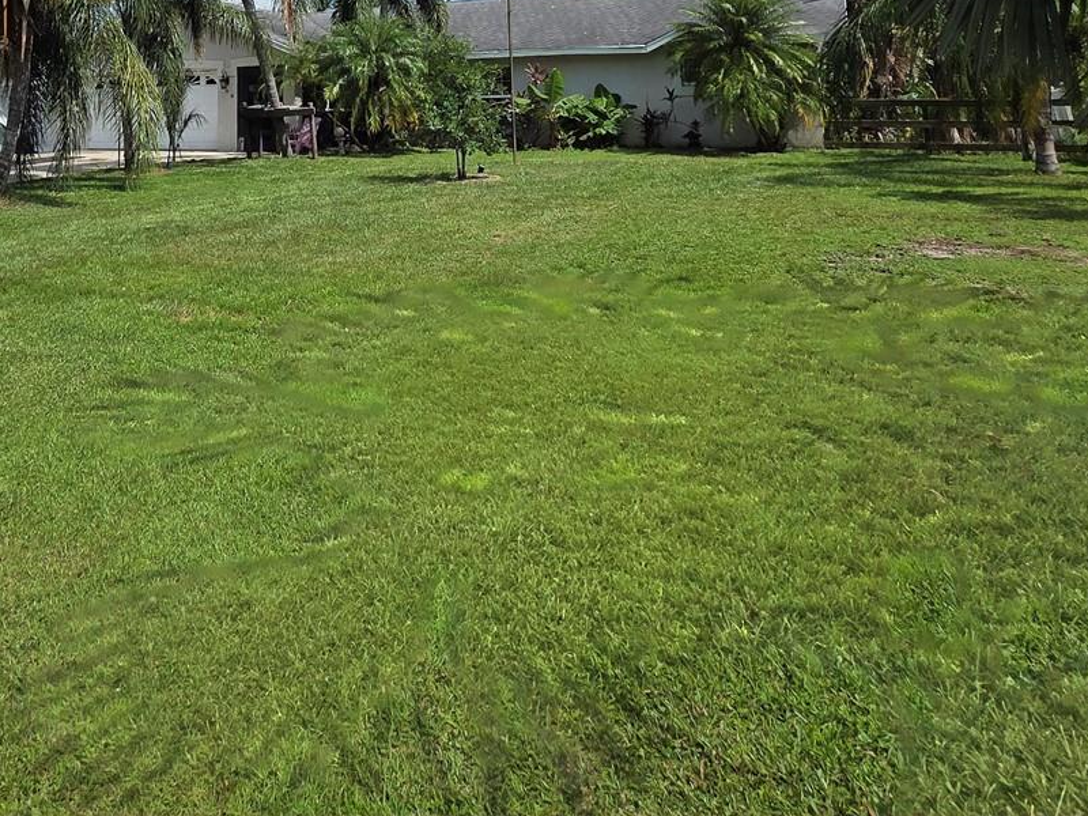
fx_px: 817
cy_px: 1
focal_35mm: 26
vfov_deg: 45.0
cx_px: 325
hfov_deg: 64.7
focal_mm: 2.2
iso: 50
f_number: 2.2
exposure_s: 1/3333
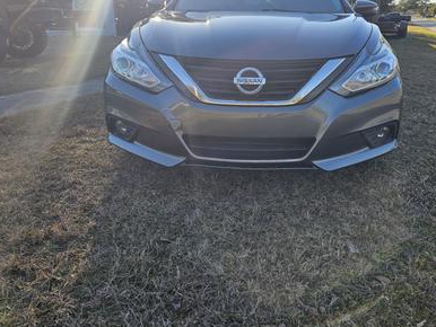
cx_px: 253
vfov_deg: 46.4
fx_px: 378
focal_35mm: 30
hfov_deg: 59.6
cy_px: 123
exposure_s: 1/365
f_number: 1.7
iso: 10
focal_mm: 6.3
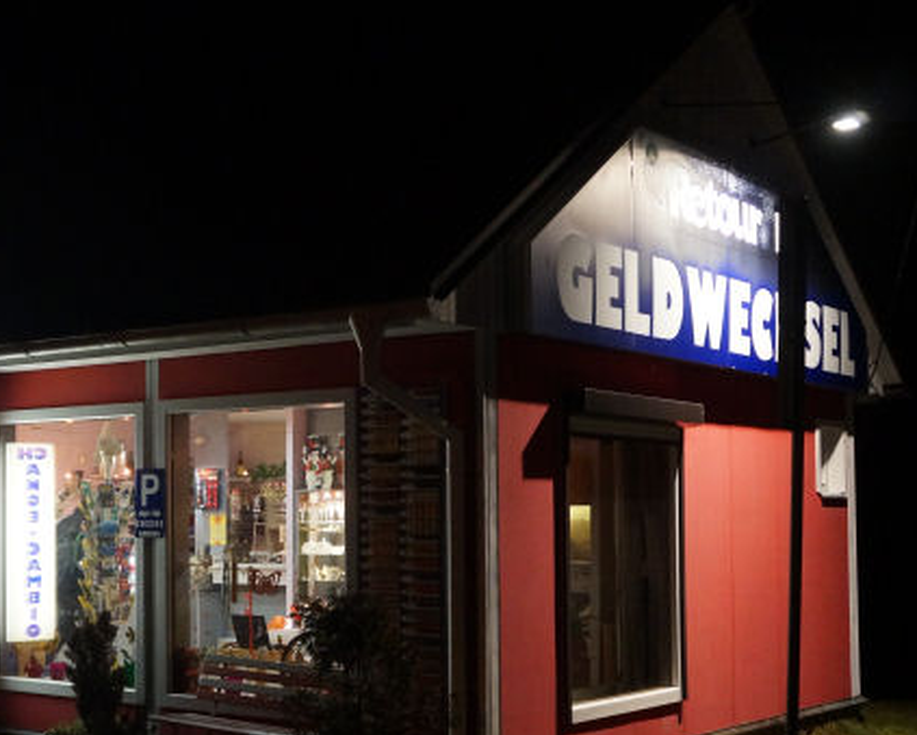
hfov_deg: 34.3
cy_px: 453
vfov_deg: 28.0
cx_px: 289
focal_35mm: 54
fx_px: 1467
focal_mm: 24
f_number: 4
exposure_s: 1/40
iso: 3200
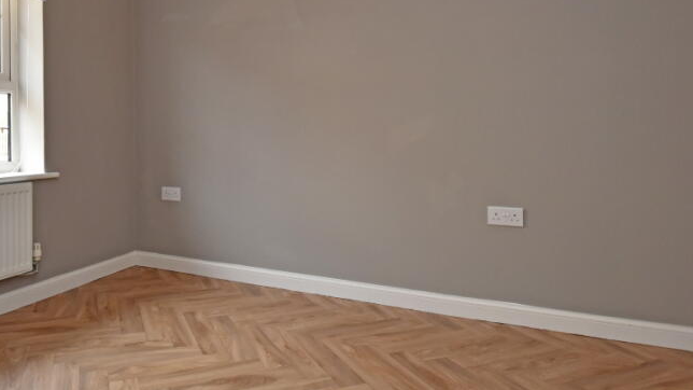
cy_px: 131
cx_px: 254
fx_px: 459
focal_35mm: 25
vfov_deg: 45.3
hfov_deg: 72.6
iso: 800
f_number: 4.5
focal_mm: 10
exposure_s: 1/160
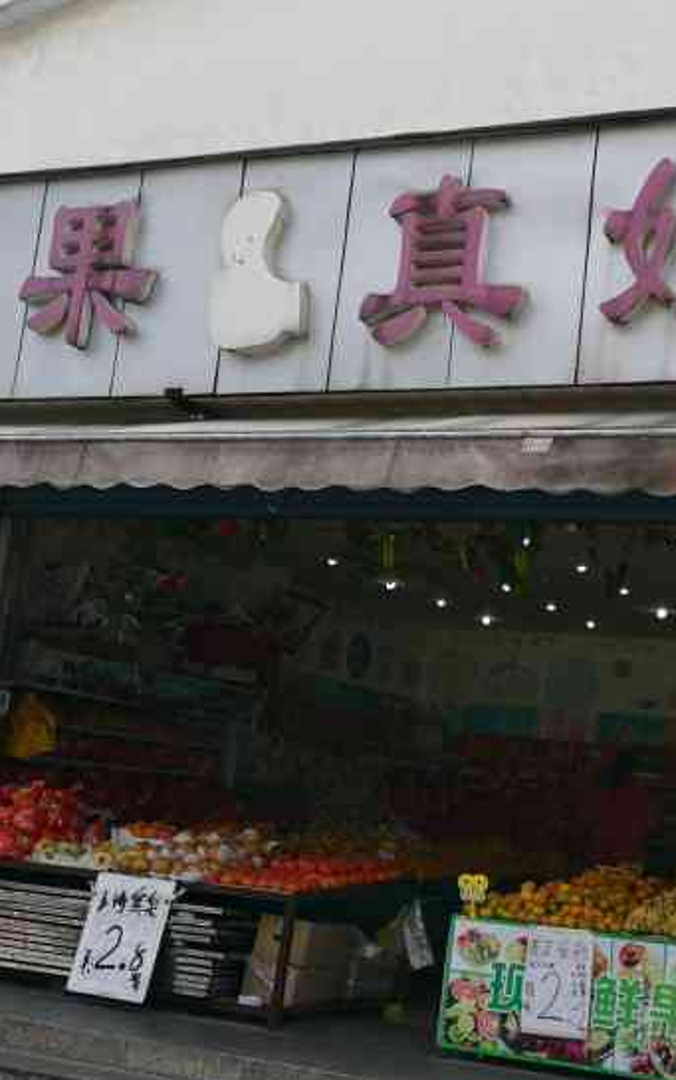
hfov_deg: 25.8
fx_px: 1443
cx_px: 565
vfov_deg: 41.0
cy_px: 508
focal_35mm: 49
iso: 50
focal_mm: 3.95
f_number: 1.8
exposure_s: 1/1250
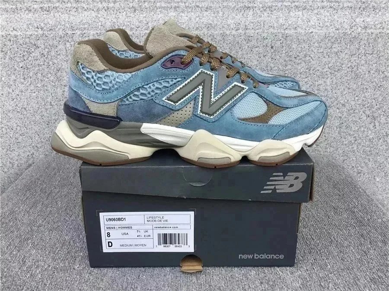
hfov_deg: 58.4
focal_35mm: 31
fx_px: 348
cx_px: 194
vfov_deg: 45.4
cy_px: 146
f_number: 2.4
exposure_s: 1/503
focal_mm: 3.3
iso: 25
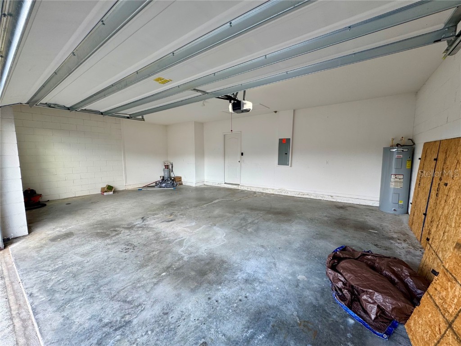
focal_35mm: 14
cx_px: 230
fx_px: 186
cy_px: 173
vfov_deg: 85.7
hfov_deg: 102.1
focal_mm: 2.22
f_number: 2.2
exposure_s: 1/158
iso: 40
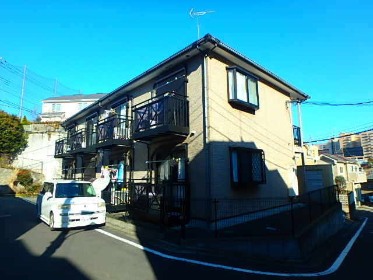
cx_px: 186
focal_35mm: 21
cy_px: 140
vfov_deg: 63.4
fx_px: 226
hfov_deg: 79.0
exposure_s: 1/640
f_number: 3.5
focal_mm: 3.7
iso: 125
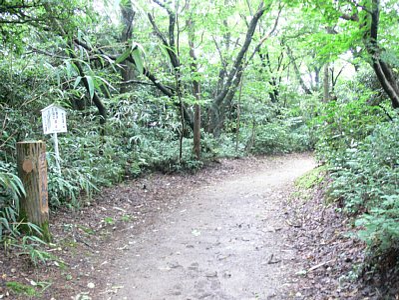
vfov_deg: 40.7
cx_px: 200
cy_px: 150
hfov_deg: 52.6
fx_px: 403
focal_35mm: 35
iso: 200
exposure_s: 1/15
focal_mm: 7.4
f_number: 2.8
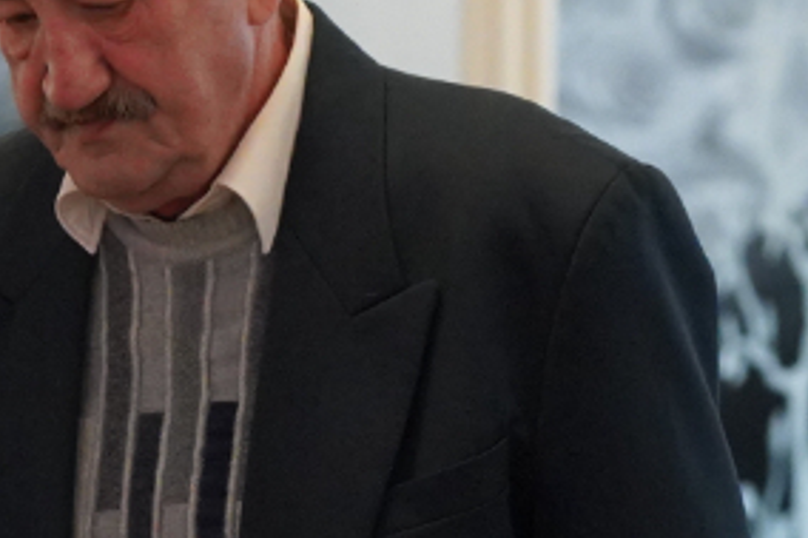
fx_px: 9354
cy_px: 784
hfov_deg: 4.9
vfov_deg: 3.3
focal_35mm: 417
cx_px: 137
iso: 8000
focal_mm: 91
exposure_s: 1/160
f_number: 4
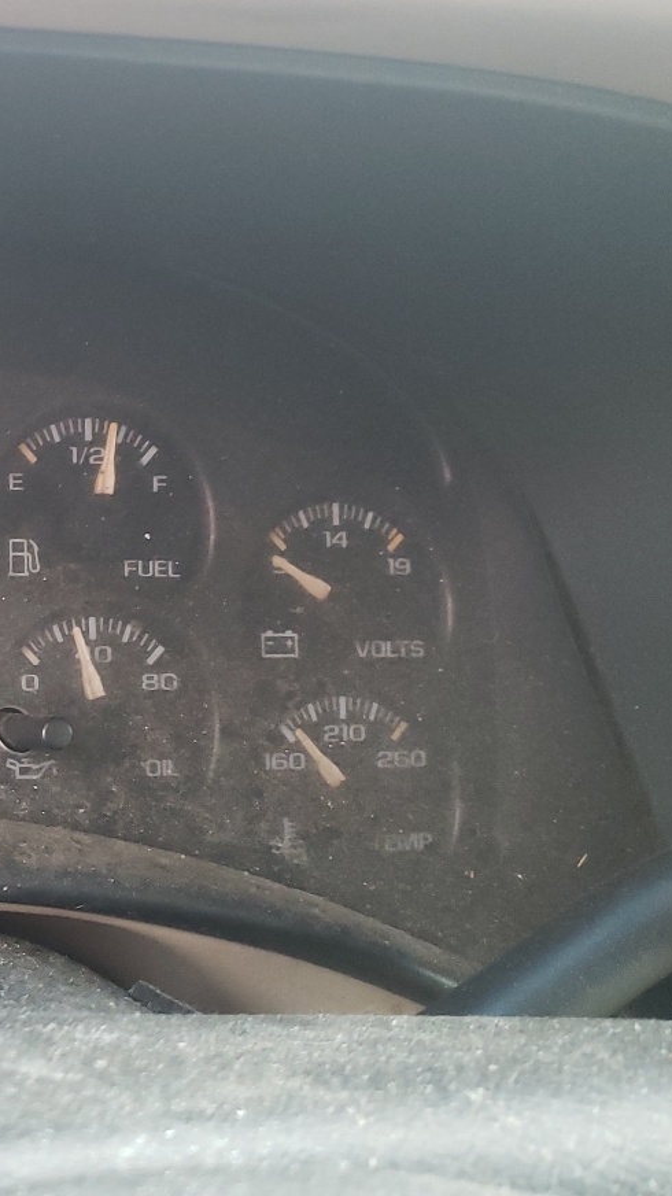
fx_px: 1649
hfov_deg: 19.8
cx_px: -351
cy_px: 614
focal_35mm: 52
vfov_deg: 39.9
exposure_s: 1/60.2
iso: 208
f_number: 1.5
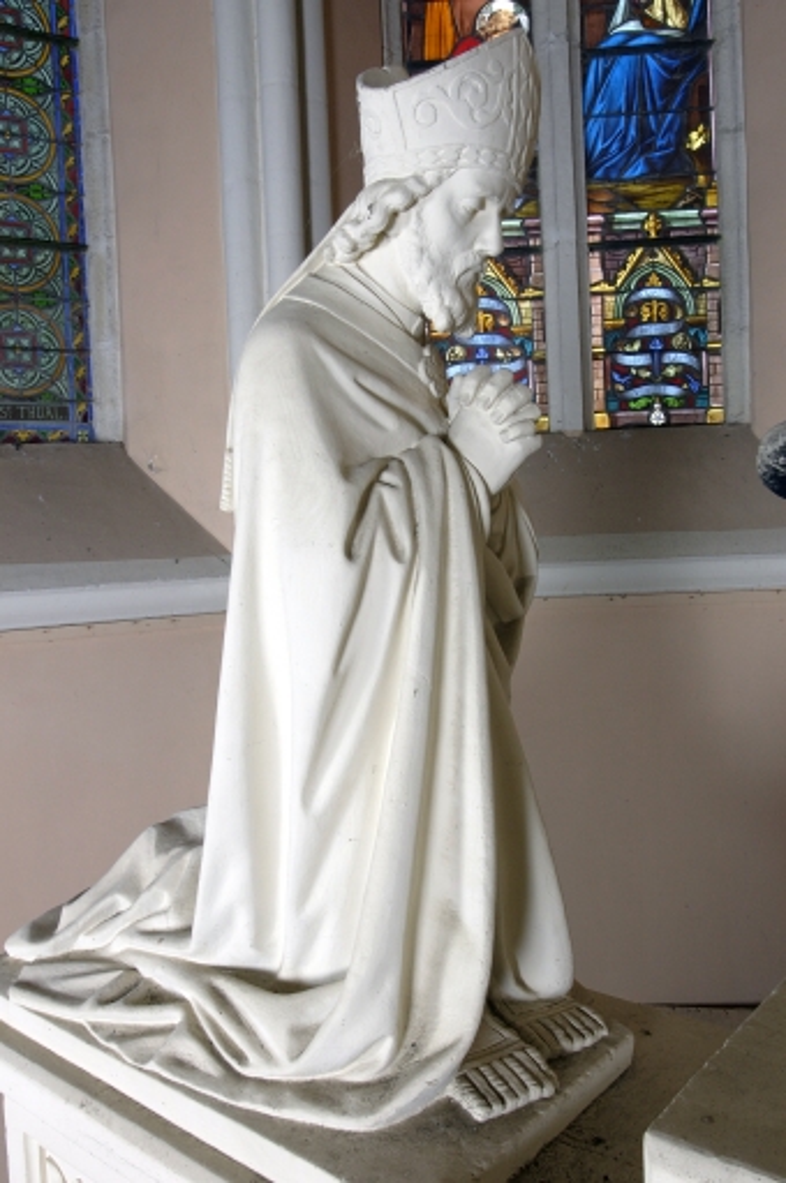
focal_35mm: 38
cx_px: 393
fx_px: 1231
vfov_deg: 51.3
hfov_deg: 35.4
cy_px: 592
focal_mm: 25
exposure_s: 1/30
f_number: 11
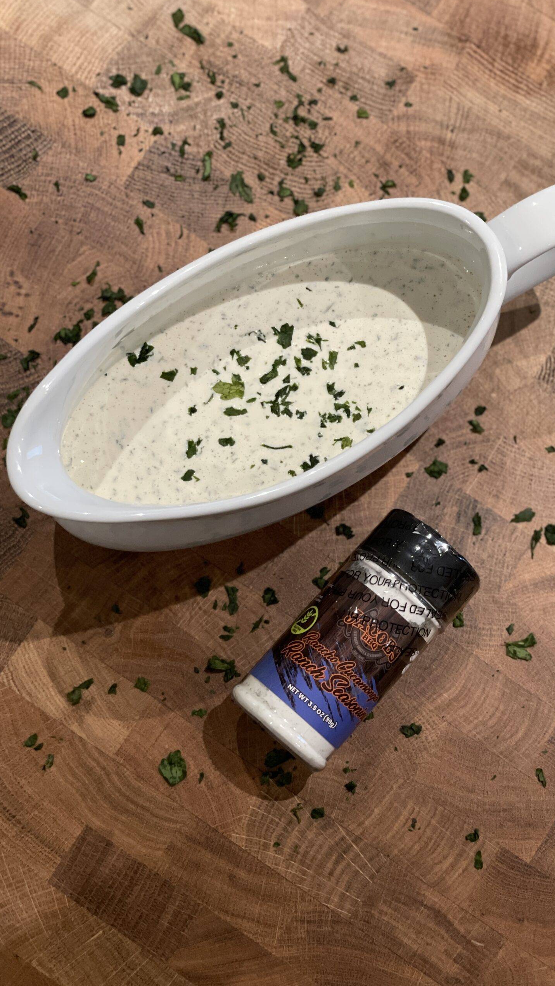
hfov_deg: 21.1
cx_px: 316
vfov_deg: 36.6
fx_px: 1491
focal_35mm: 57
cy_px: 491
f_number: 2
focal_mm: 6
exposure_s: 1/40
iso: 250
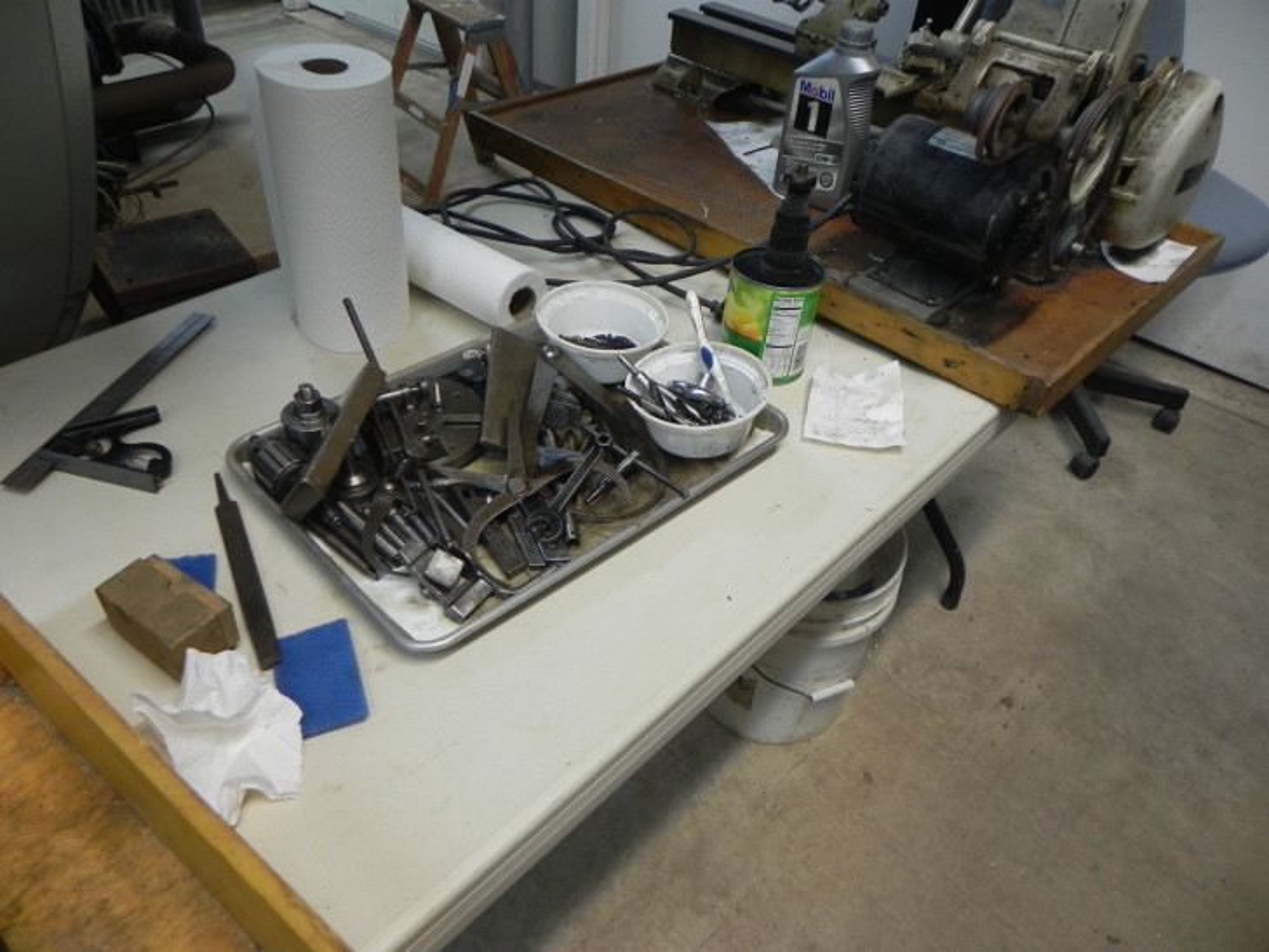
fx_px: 953
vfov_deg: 53.1
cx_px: 634
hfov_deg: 67.3
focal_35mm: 26
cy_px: 476
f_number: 2.8
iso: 261
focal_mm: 4.6
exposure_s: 1/30
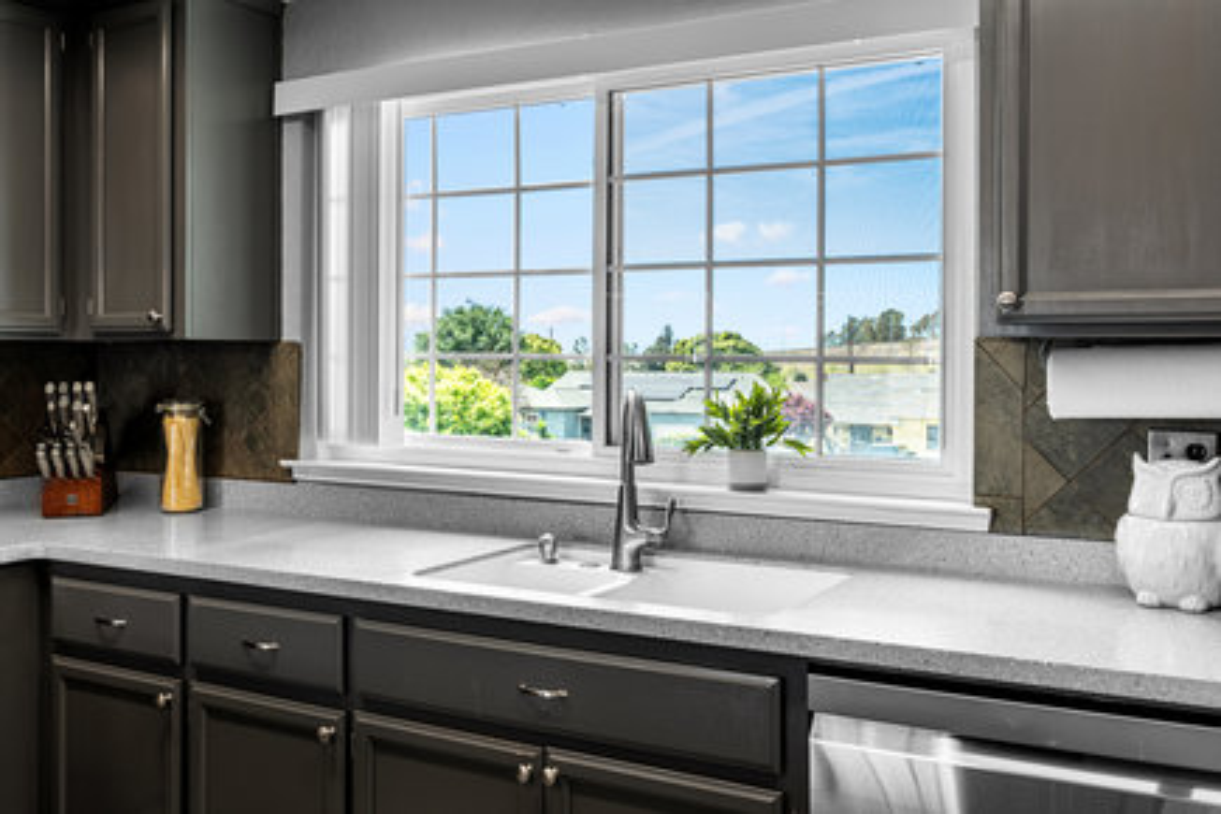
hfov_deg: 54.4
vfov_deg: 37.9
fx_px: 1187
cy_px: 407
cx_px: 610
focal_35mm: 35
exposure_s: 1/3
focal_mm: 35
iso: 100
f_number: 10
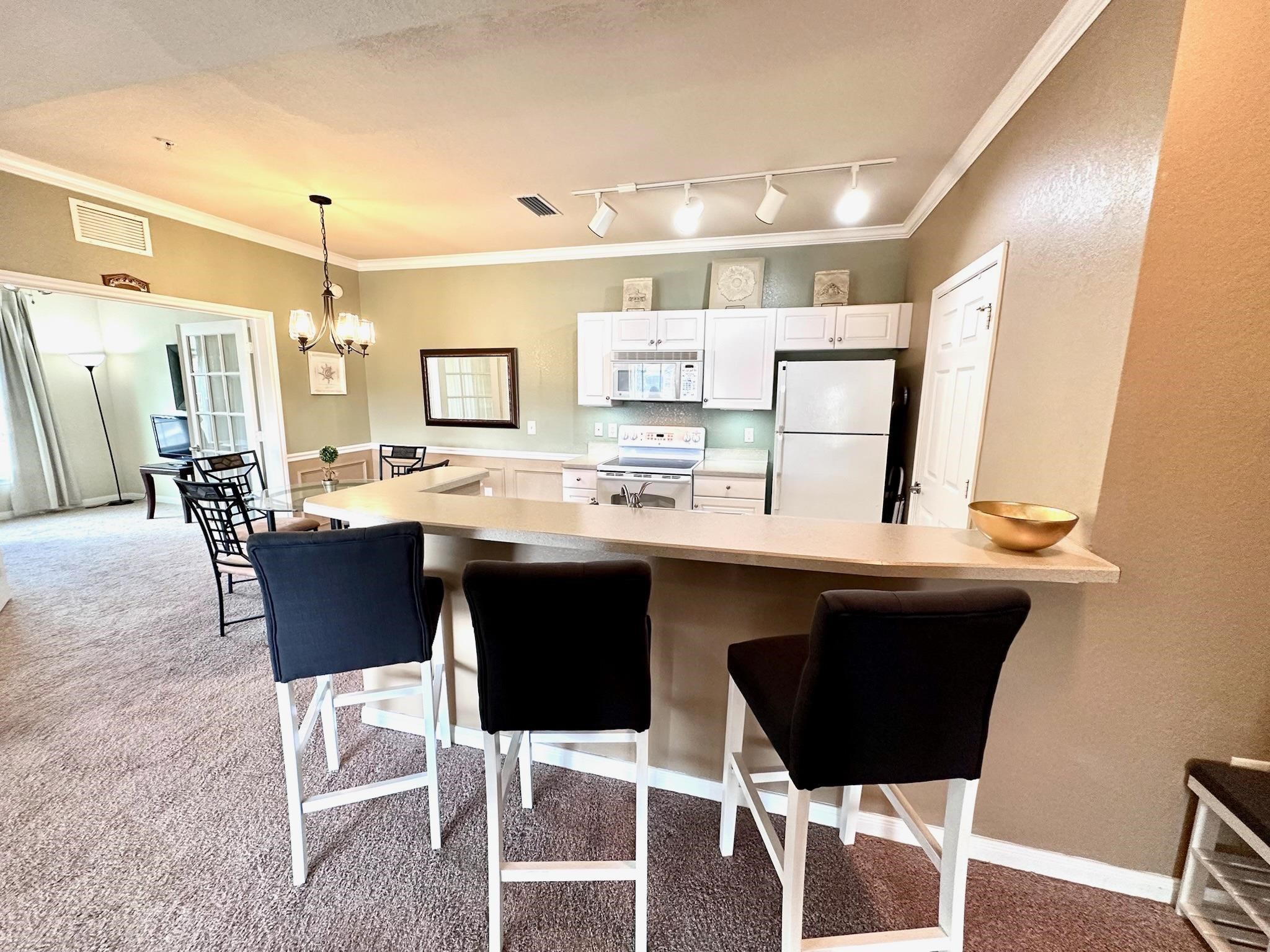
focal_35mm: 14
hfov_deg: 102.1
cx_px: 635
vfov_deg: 85.7
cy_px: 476
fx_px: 514
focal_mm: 2.22
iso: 250
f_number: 2.2
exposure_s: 1/120
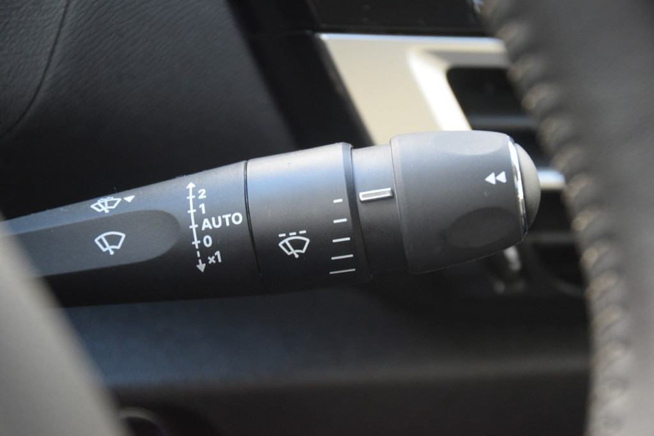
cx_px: 327
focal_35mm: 117
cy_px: 218
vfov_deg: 11.7
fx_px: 2126
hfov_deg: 17.5
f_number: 5.6
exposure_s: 1/60
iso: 1400
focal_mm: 78
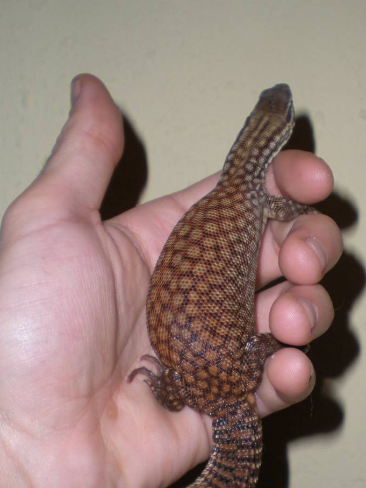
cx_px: 230
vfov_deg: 28.8
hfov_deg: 21.9
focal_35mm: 67
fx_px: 944
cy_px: 319
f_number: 3.1
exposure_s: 1/60
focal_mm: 6.3
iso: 64
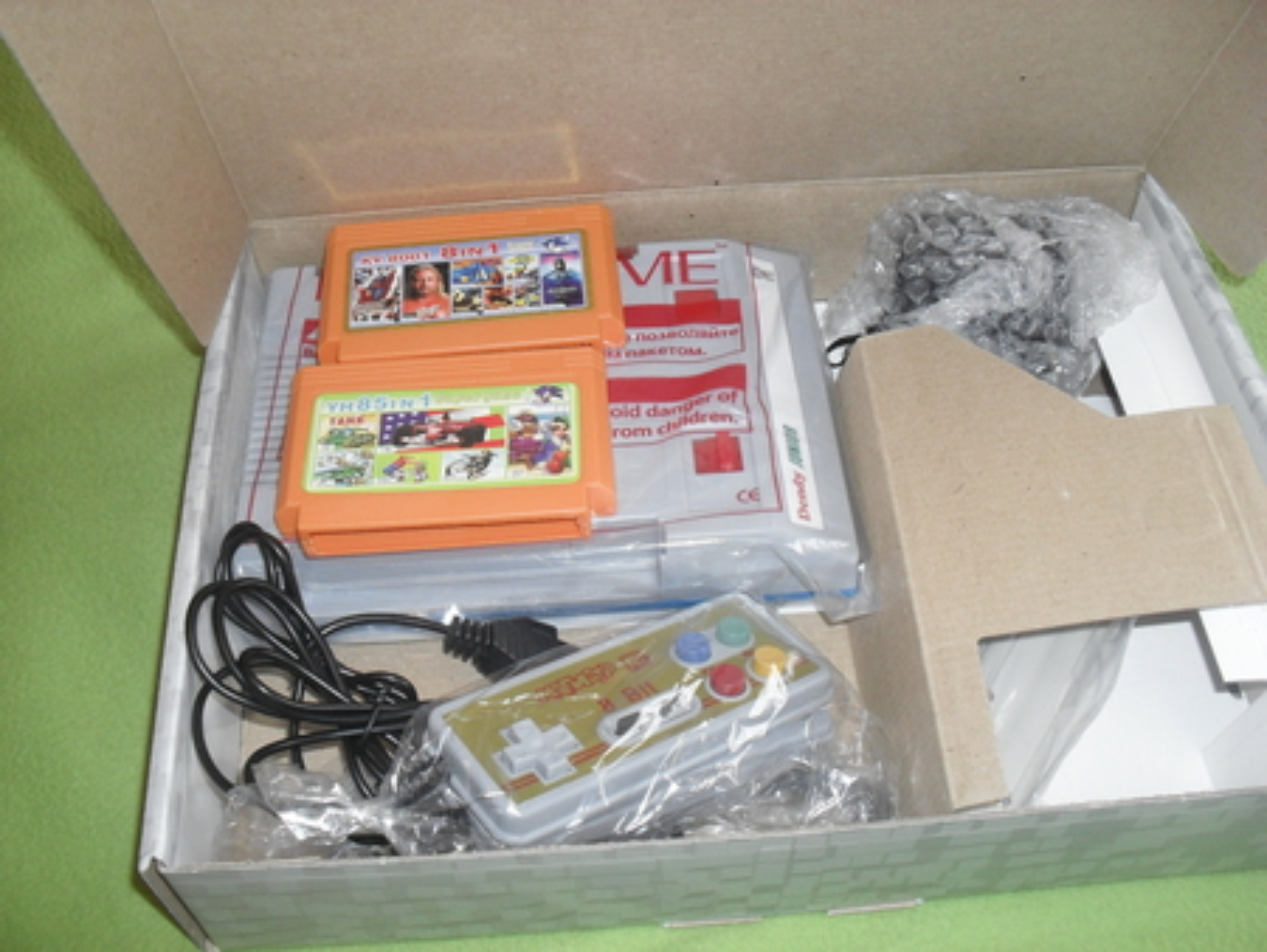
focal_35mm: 35
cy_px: 476
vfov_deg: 40.7
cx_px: 634
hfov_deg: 52.6
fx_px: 1282
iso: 200
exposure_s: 1/45
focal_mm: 6.3
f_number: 3.2
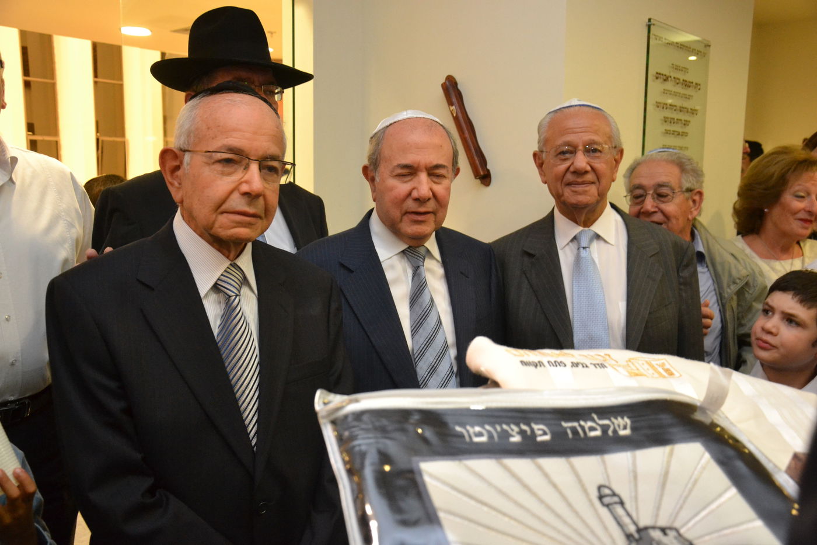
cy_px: 272
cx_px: 408
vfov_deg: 40.0
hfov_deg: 57.2
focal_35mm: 33
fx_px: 749
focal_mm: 22
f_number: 3.8
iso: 2200
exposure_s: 1/60
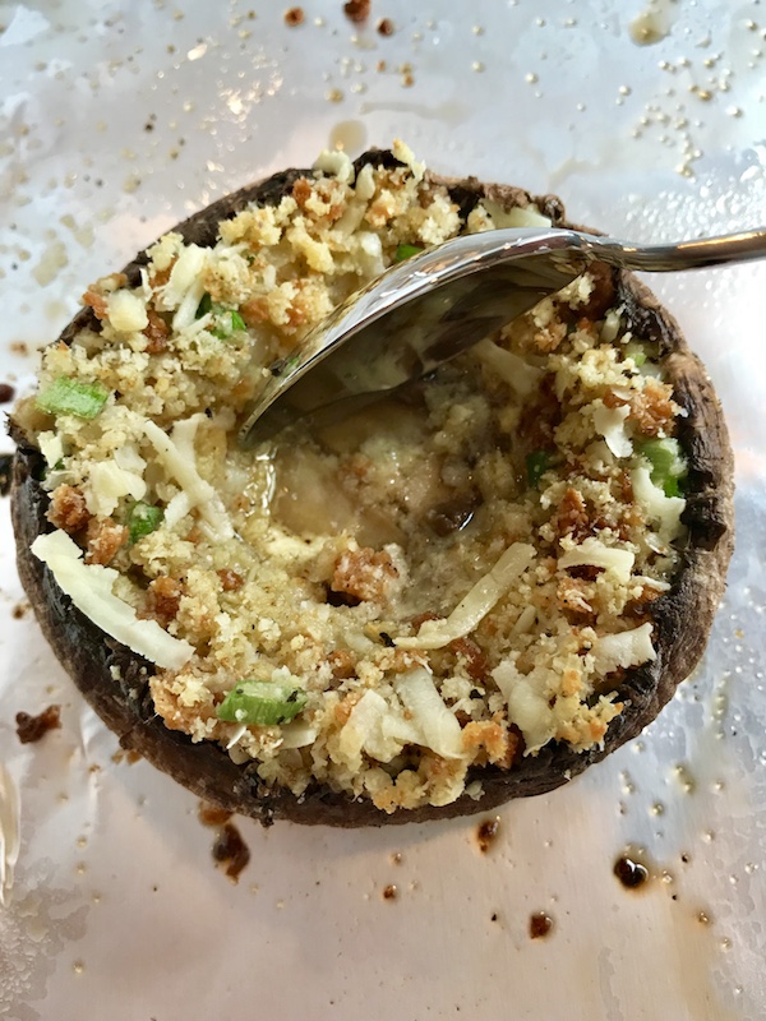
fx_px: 826
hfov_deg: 49.7
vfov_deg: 63.4
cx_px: 383
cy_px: 510
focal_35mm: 28
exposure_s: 1/40
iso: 25
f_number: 1.8
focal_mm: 3.99
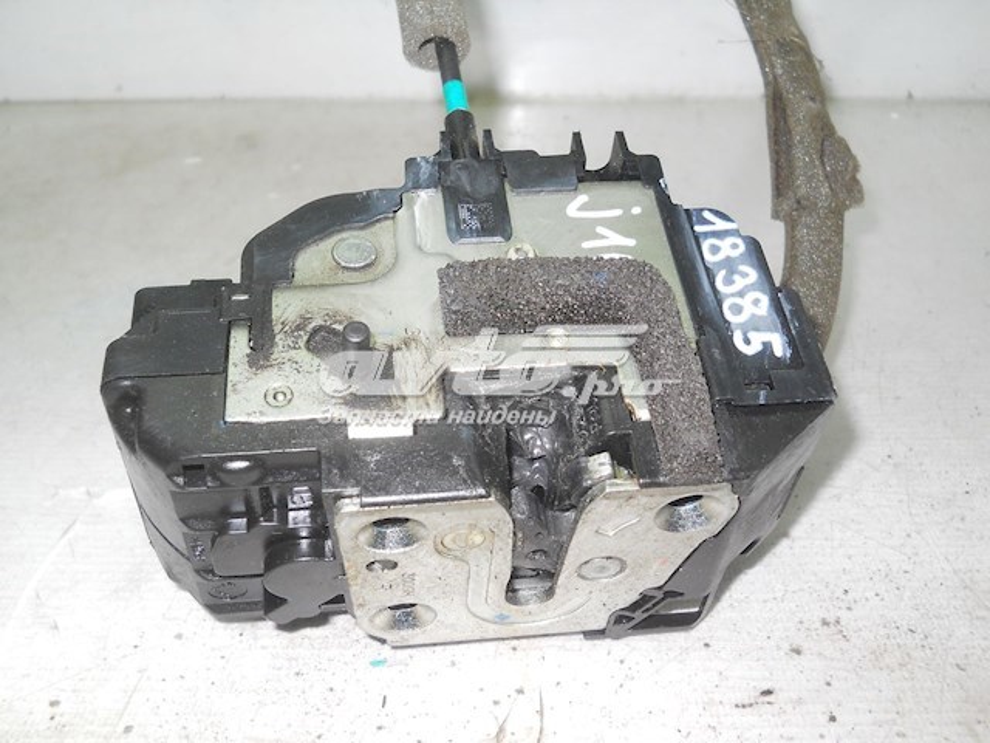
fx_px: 1173
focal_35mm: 41
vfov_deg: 35.1
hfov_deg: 45.8
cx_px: 495
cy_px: 372
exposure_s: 1/30
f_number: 5.5
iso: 100
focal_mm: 6.72
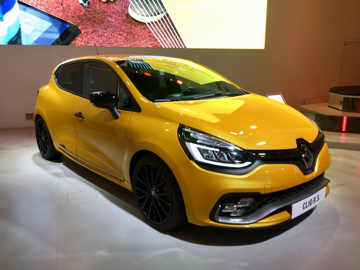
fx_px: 302
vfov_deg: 48.2
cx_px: 180
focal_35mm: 29
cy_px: 135
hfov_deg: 61.6
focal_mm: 4.15
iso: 32
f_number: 2.2
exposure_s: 1/50
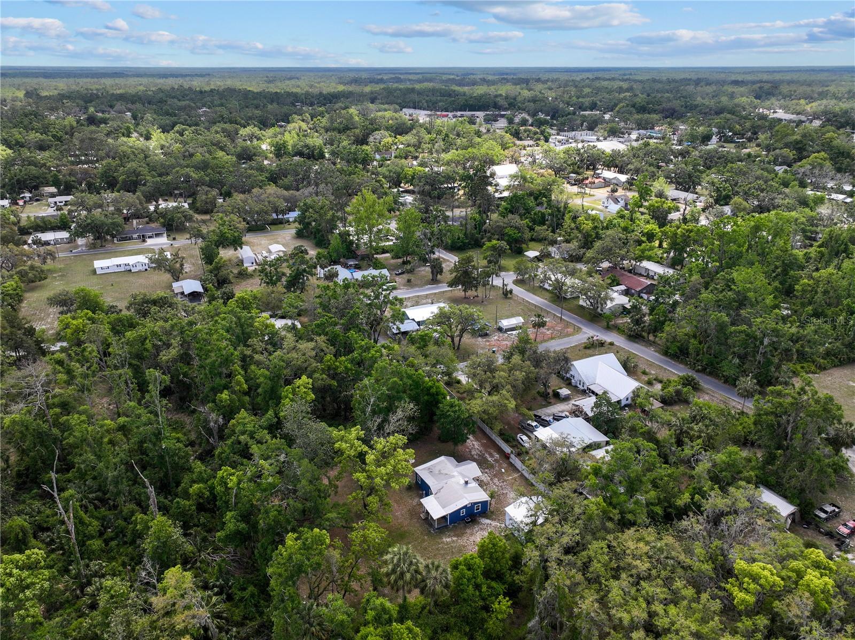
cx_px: 428
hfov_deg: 71.6
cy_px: 320
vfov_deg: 56.8
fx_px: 592
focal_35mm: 24
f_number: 2.8
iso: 170
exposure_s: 1/50
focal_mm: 12.29
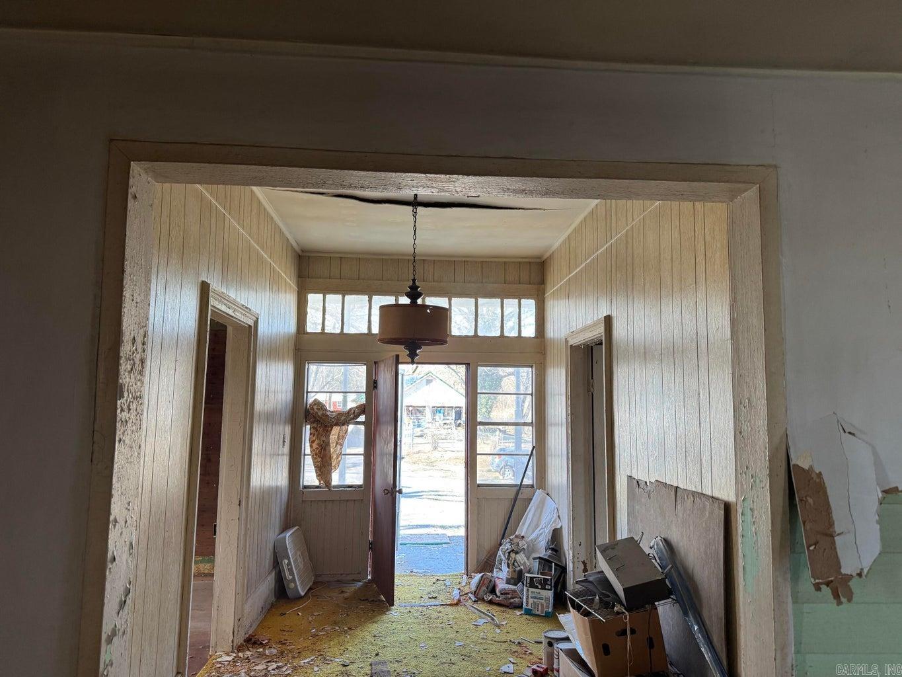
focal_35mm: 24
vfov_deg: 56.8
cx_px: 451
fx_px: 625
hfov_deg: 71.6
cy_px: 338
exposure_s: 1/116
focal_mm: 6.76
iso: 200
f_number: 1.78
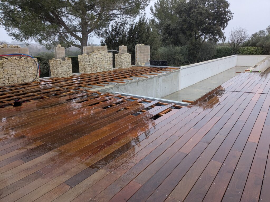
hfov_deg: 65.3
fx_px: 211
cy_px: 101
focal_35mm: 27
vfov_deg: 51.4
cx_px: 135
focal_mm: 4.38
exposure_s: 1/99.9
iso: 52
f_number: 1.73
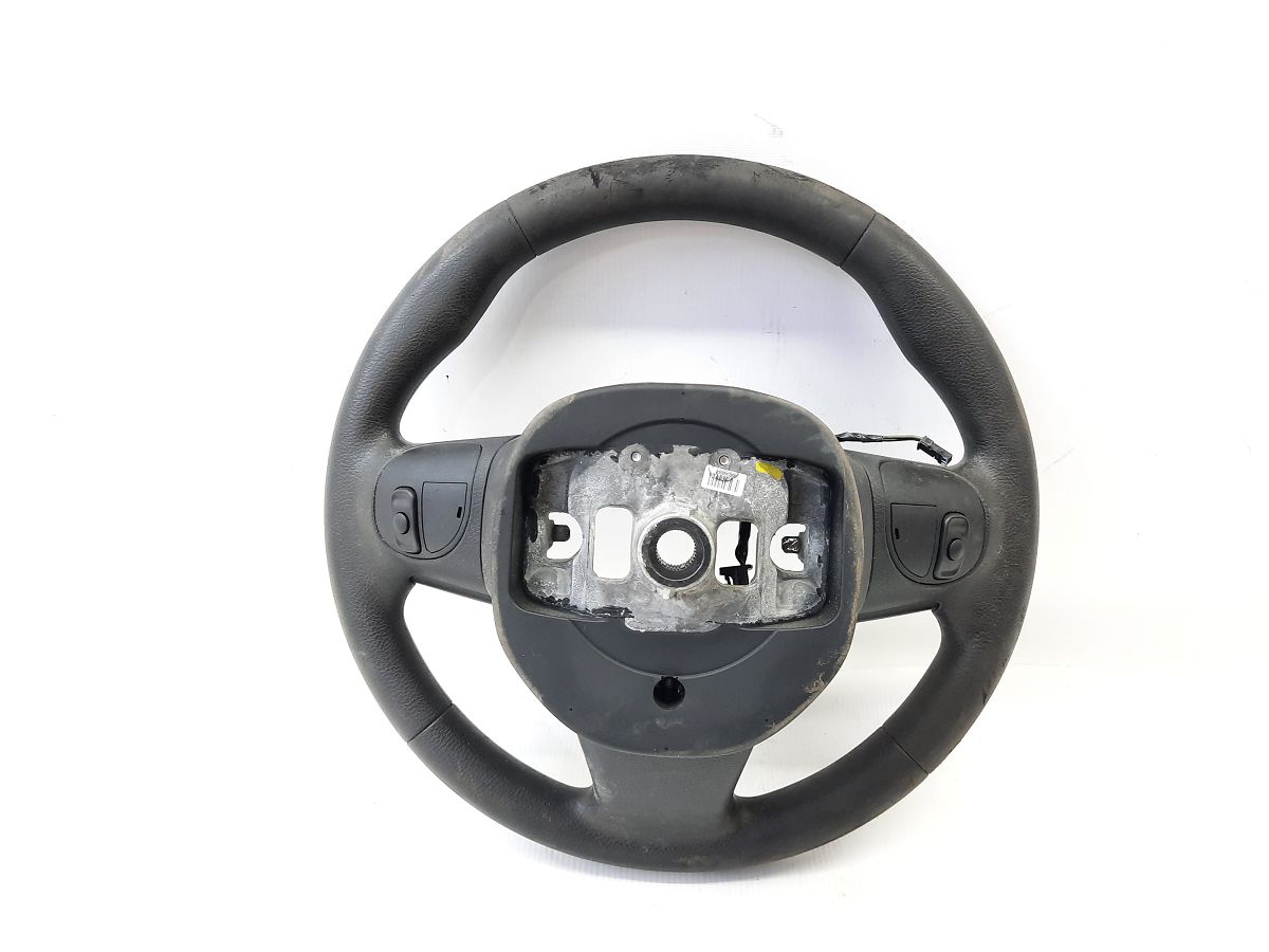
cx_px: 634
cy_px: 476
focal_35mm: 25
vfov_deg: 54.9
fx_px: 916
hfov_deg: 69.4
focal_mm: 4.6
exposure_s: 1/50
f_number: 2
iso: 200
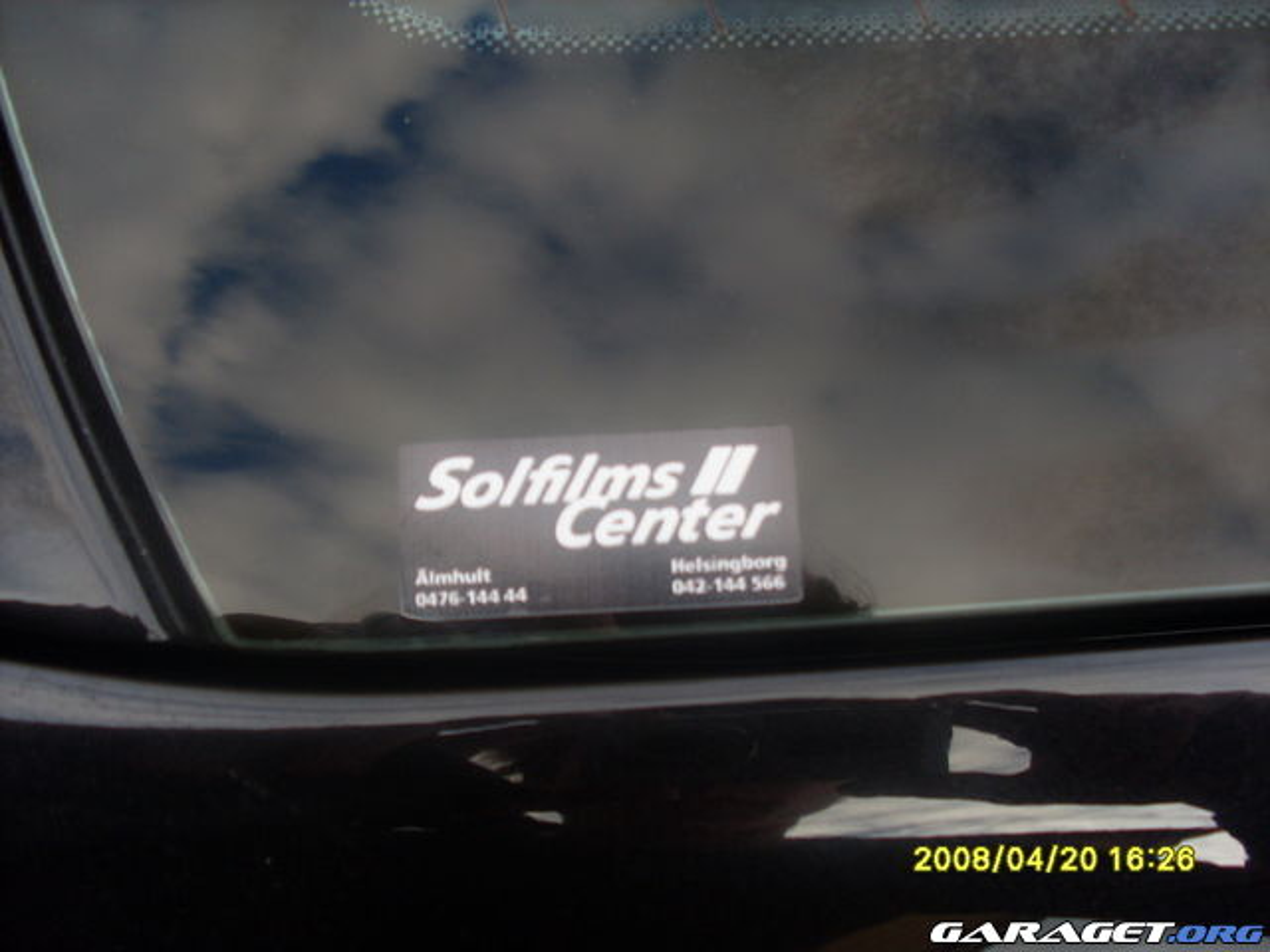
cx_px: 635
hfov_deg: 49.0
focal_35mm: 38
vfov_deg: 37.7
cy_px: 476
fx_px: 1394
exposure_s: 1/250
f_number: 3
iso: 80
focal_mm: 6.3
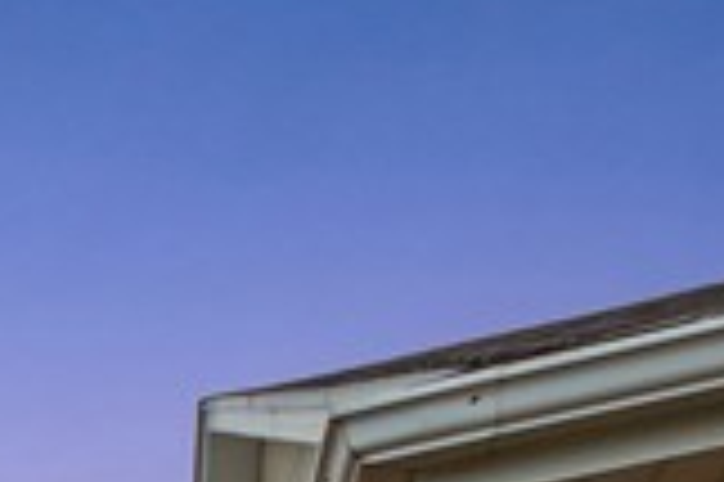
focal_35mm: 84
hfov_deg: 15.9
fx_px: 1688
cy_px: 1221
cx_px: -895
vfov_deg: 12.2
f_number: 4.5
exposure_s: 1/5
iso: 250
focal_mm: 10
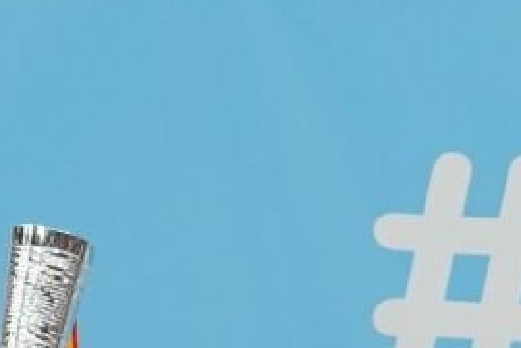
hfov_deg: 6.8
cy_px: 1046
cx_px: 814
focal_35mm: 300
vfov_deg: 4.4
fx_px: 4341
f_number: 2.8
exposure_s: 1/250
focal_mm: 30
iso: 1250
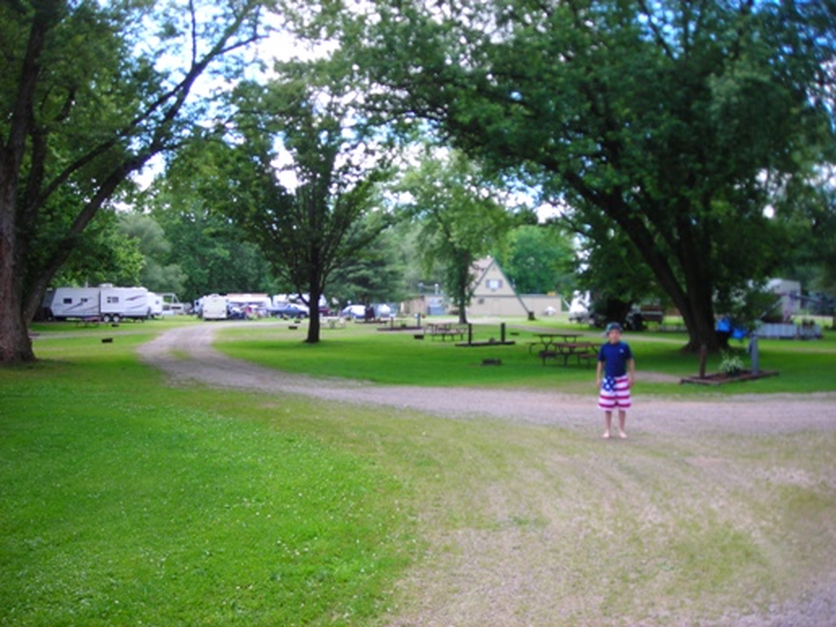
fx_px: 918
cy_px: 314
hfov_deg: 49.0
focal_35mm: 38
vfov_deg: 37.7
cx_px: 418
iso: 50
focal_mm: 6.3
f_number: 3.2
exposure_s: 1/79.4
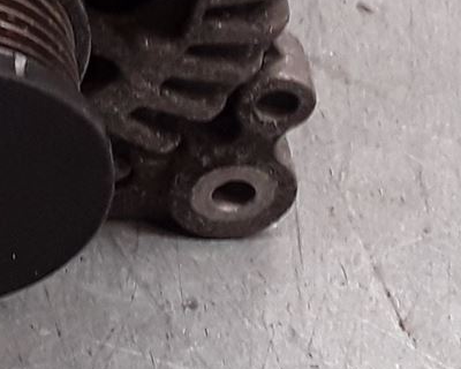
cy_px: -160
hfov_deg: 13.4
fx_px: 1910
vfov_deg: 10.7
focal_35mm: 140
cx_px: -83
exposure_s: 1/101
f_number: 1.9
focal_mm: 2.91
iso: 100
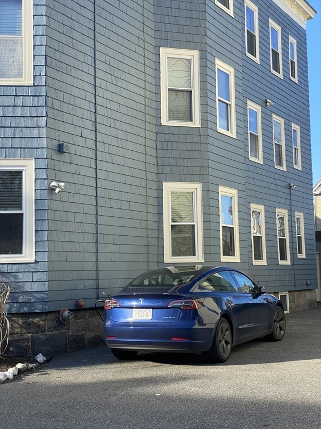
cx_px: 160
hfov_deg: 28.0
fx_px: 643
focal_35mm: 52
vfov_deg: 36.8
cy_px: 214
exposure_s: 1/592
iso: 20
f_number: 2
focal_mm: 6
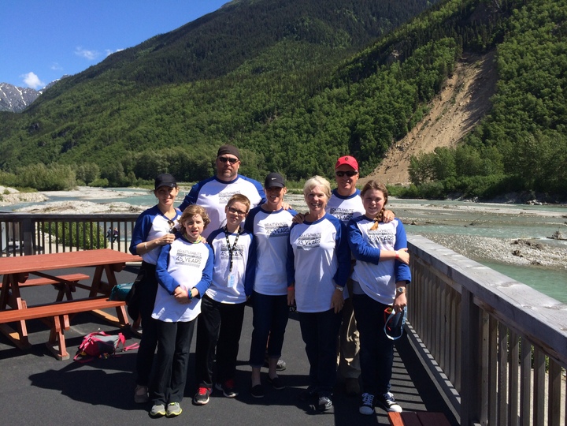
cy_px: 213
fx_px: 491
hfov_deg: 60.0
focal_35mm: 30
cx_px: 284
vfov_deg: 46.8
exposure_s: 1/1953
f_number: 2.2
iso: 40
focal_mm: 4.12
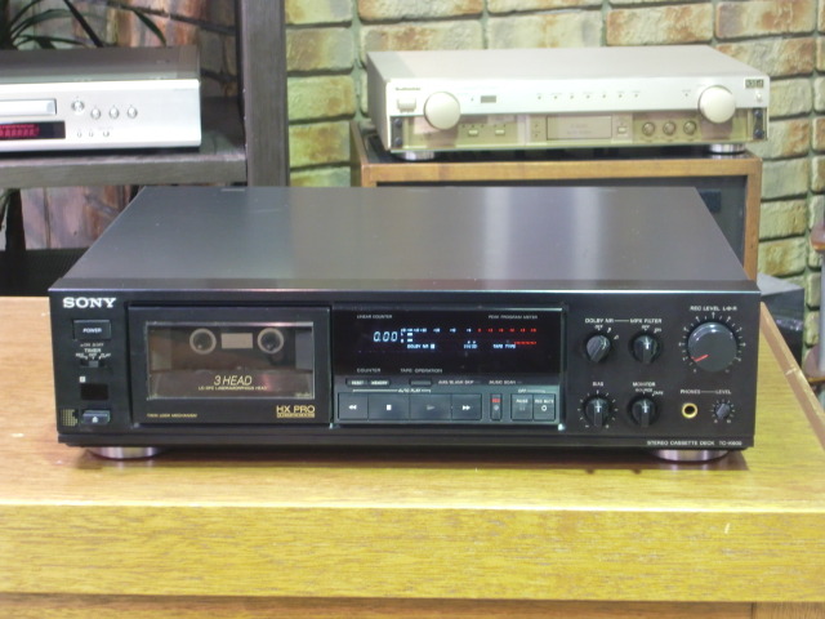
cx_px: 412
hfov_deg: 24.7
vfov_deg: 18.7
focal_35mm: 79
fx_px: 1883
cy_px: 310
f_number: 4.6
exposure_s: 1/2.5
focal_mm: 13.9
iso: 200
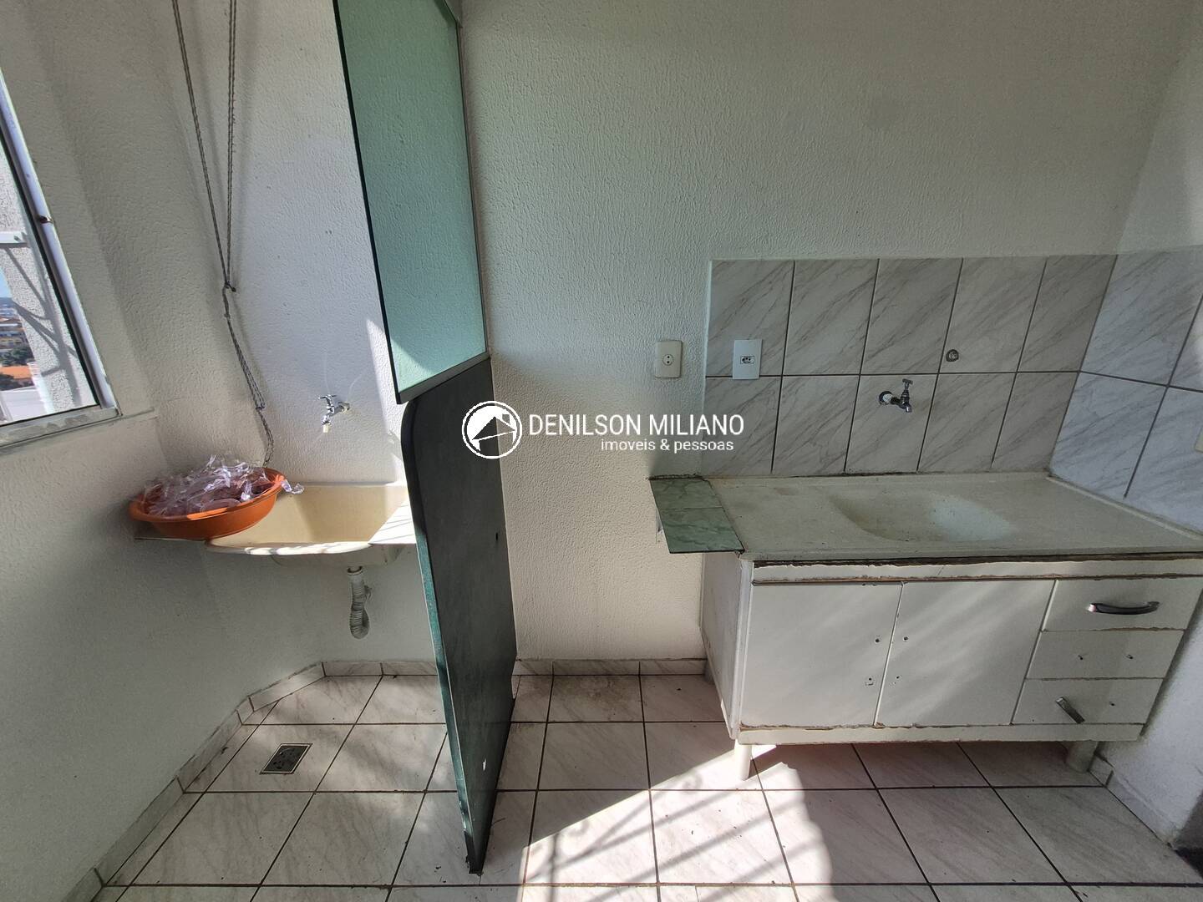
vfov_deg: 89.9
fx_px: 452
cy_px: 451
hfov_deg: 106.2
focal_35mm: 13
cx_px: 602
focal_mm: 1.74
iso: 50
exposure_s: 1/946
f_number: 2.2
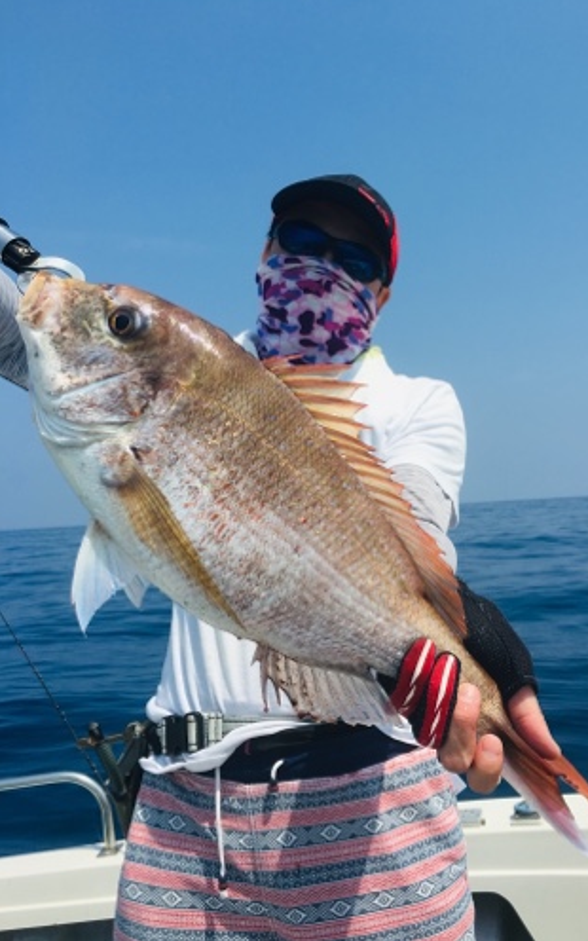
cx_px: 354
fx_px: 795
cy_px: 469
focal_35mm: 31
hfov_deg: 40.4
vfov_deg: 61.2
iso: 25
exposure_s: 1/2262
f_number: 2.2
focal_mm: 4.15
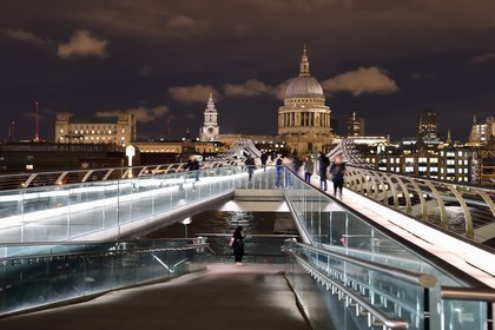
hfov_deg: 36.2
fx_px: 756
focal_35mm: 55
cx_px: 248
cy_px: 165
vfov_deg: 24.6
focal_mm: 55
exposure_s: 1/3.33
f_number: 5.6
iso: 1600
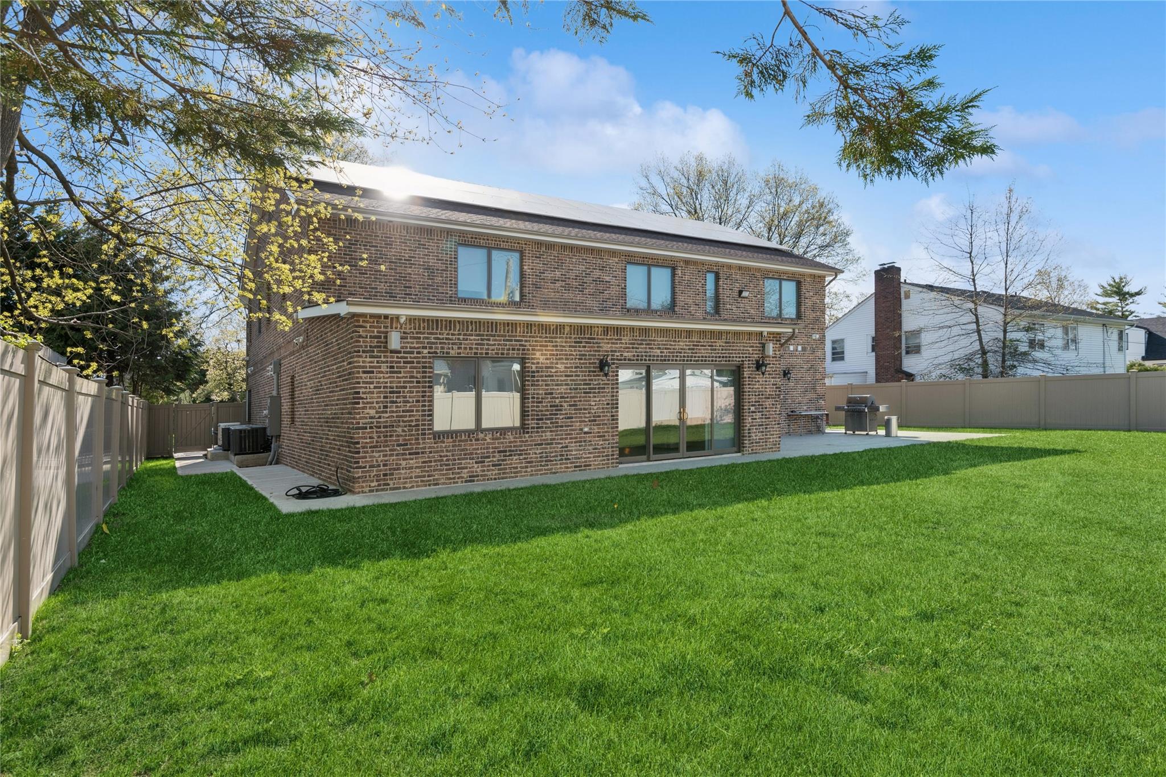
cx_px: 583
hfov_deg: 86.9
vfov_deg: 64.6
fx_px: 615
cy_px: 388
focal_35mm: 19
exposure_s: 1/200
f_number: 9
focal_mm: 19
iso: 200
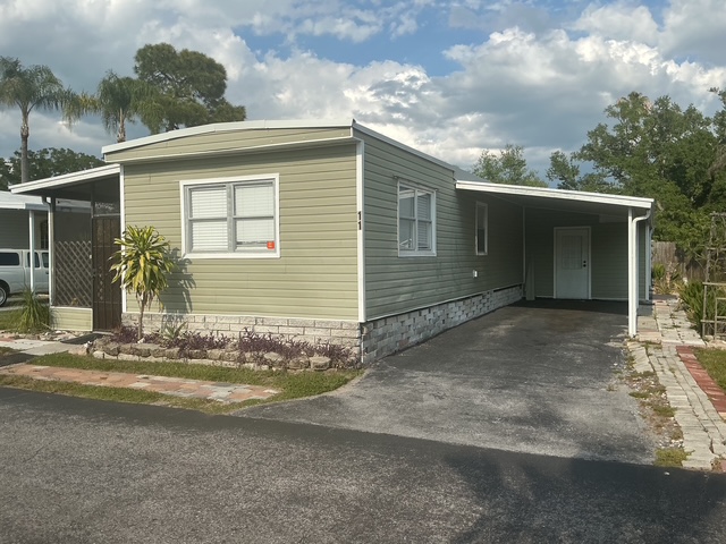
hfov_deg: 61.7
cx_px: 363
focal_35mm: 29
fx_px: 608
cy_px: 272
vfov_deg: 48.2
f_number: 1.8
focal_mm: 3
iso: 25
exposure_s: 1/2227
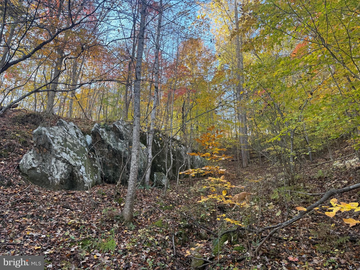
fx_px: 250
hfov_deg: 71.6
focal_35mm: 24
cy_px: 135
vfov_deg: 56.8
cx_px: 180
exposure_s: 1/121
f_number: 1.78
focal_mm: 6.76
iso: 64
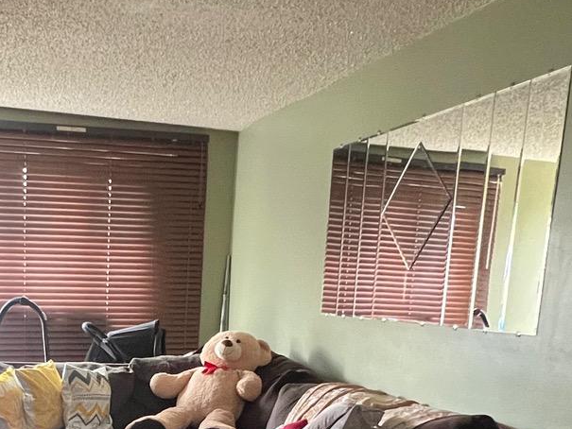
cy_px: 456
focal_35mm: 44
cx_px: 181
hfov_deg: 42.2
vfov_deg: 30.0
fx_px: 727
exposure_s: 1/60
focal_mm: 1.57
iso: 640
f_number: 1.8
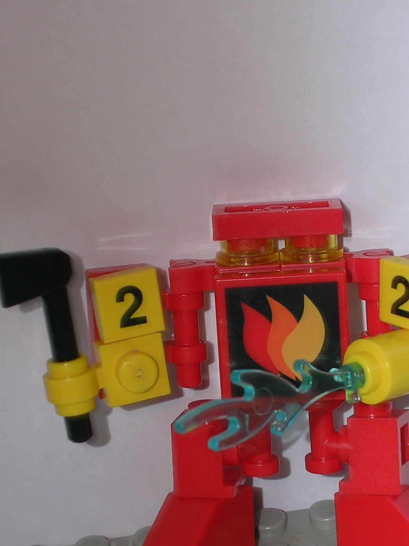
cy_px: 361
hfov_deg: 12.9
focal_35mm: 115
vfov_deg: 17.1
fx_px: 1812
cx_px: 262
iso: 50
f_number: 4
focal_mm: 12.3
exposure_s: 1/60.1
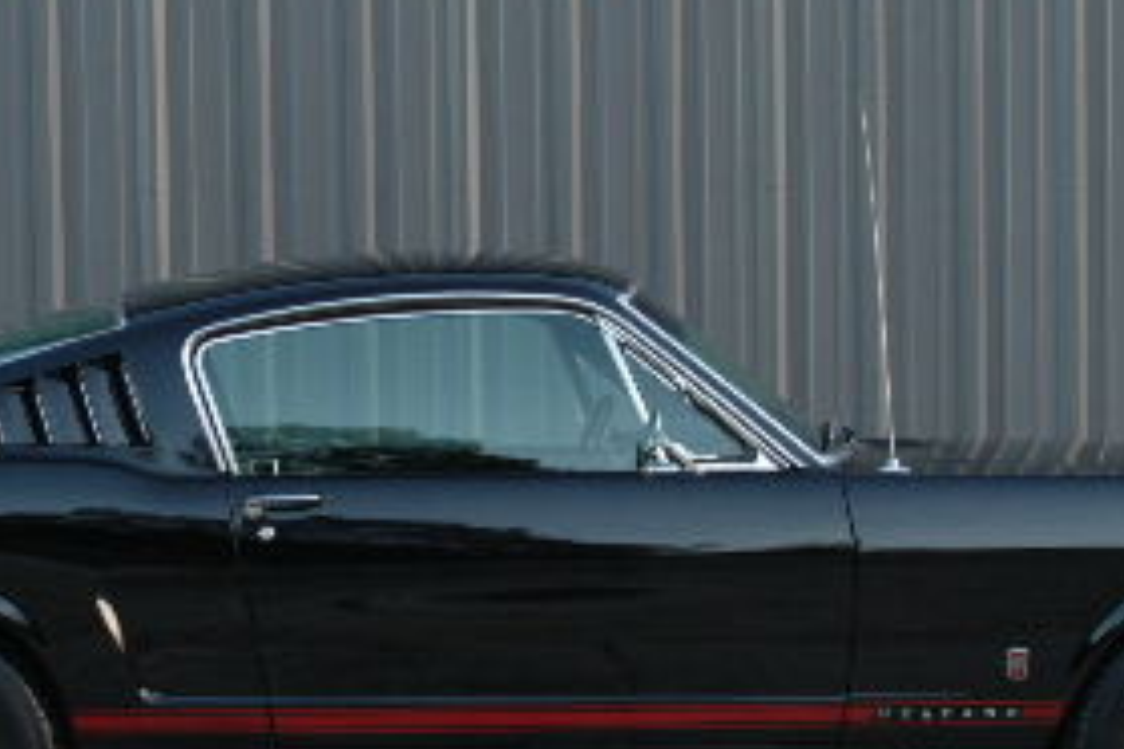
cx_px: 491
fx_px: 3530
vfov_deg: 12.1
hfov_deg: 18.1
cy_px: 588
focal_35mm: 113
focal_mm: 35
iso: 400
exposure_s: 1/90
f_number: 4.8
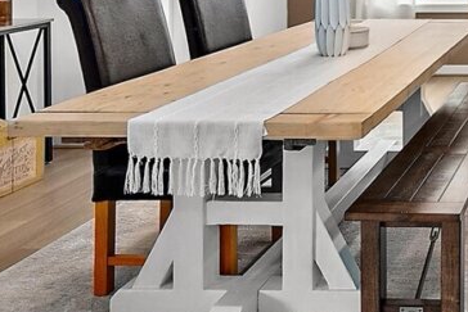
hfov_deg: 33.0
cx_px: 550
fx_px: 650
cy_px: -55
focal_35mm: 50
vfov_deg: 24.6
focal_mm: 13
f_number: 7.1
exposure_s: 1/8
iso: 1000
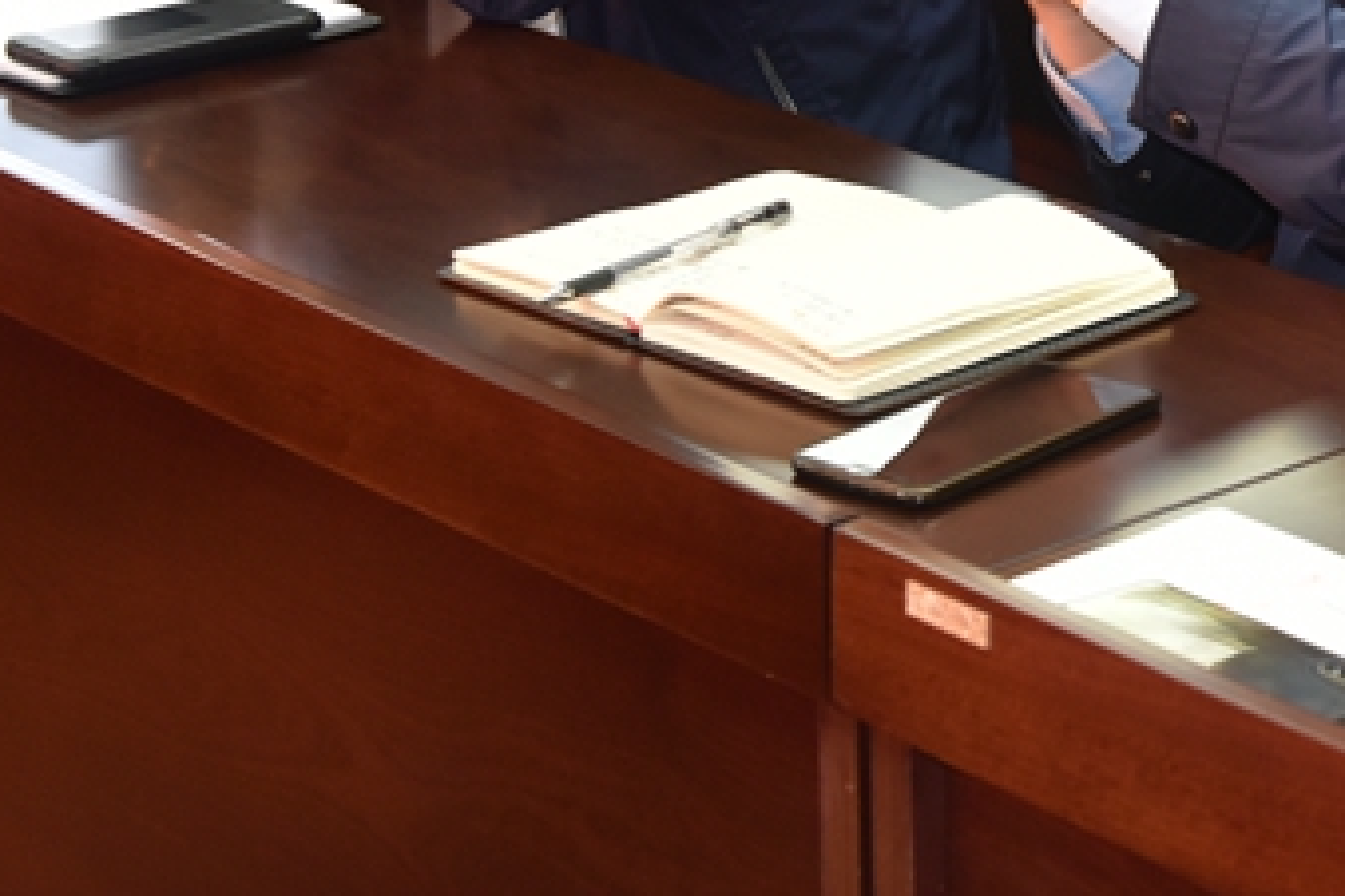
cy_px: -323
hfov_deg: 17.5
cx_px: 1547
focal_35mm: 112
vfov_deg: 11.8
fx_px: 4184
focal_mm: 40
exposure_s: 1/60
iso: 1600
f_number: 5.6
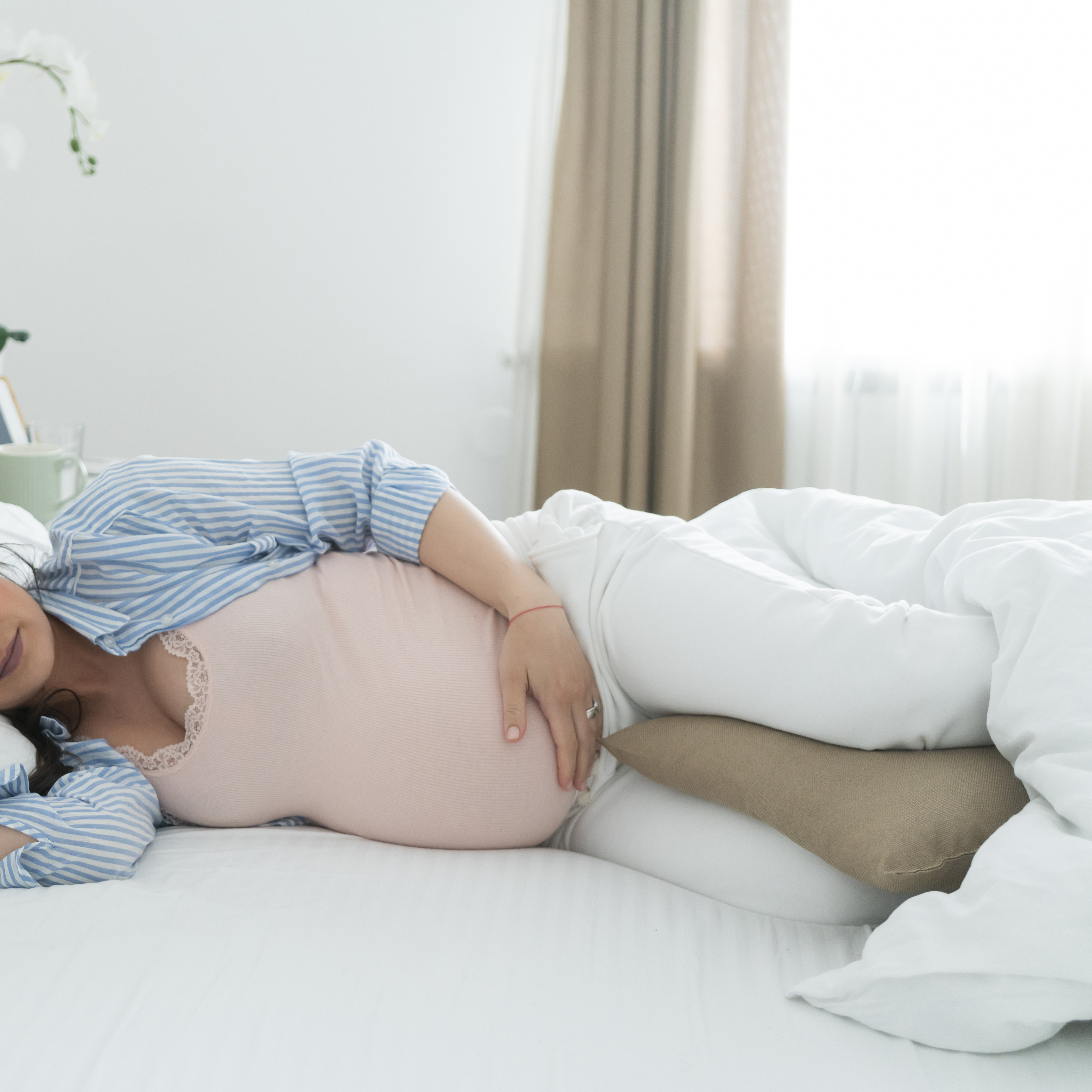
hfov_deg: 26.7
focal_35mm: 64
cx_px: 355
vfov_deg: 26.9
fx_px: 2284
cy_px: 548
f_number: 2.8
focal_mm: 50
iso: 1250
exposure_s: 1/250
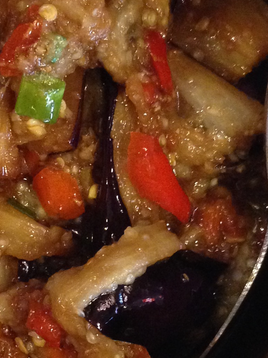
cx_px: 74
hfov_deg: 14.0
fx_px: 1084
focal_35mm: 105
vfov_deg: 18.7
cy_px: 237
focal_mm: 4.12
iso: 400
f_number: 2.4
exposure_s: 1/20
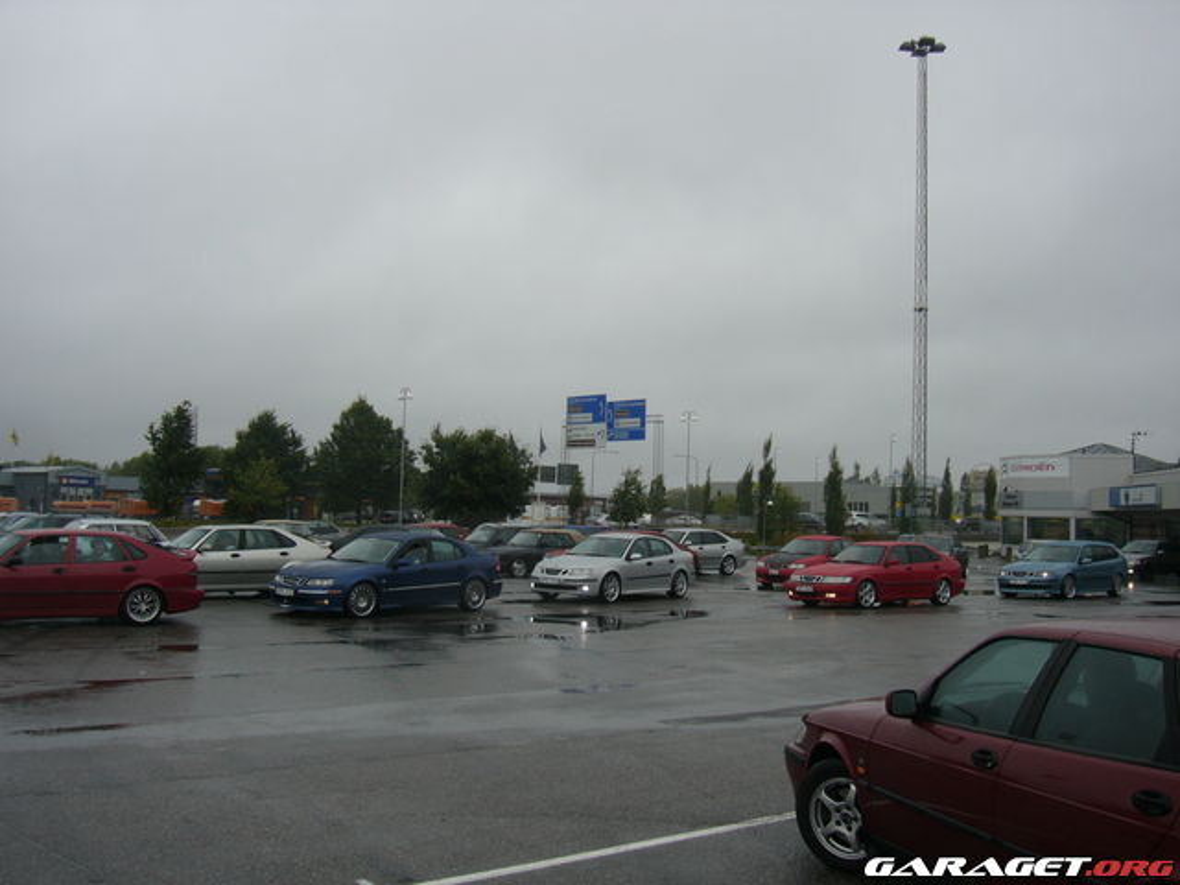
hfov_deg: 52.6
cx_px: 590
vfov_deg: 40.7
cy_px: 442
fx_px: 1193
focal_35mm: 35
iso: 50
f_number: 8
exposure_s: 1/125
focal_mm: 5.8
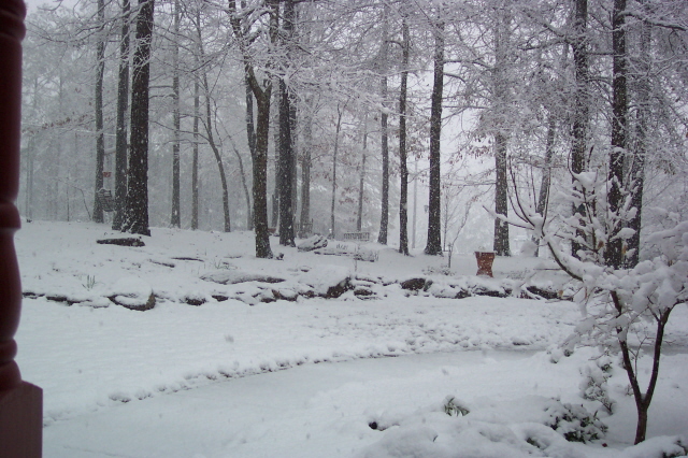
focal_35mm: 38
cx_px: 344
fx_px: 726
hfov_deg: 50.7
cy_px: 229
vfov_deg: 35.0
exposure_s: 1/250
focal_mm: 8
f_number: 2.8
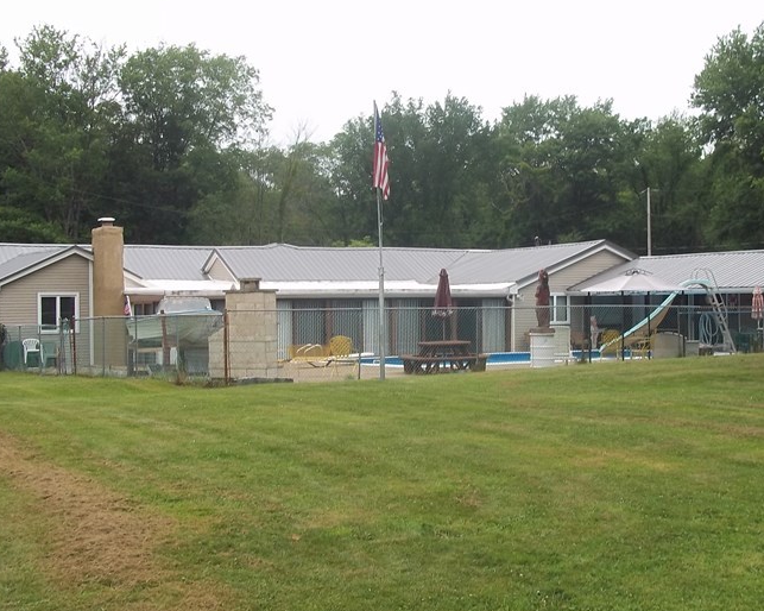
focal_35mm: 56
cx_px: 406
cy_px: 286
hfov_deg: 33.6
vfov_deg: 27.1
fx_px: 1266
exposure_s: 1/80
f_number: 8
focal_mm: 6.5
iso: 80
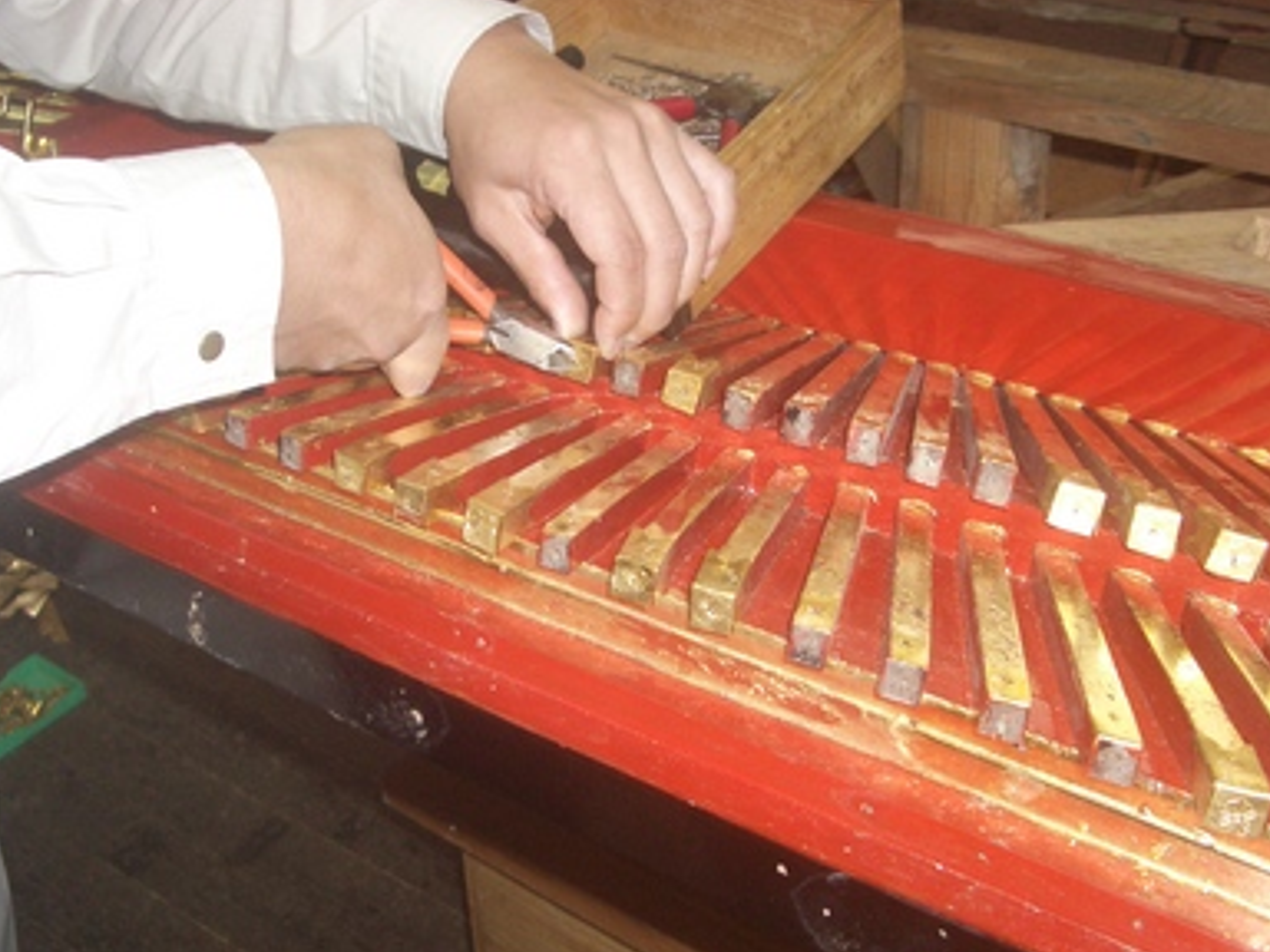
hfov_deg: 45.7
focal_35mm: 41
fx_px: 1504
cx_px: 592
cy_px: 511
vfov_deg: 35.1
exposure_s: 1/60
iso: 200
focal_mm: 5.8
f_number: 2.6
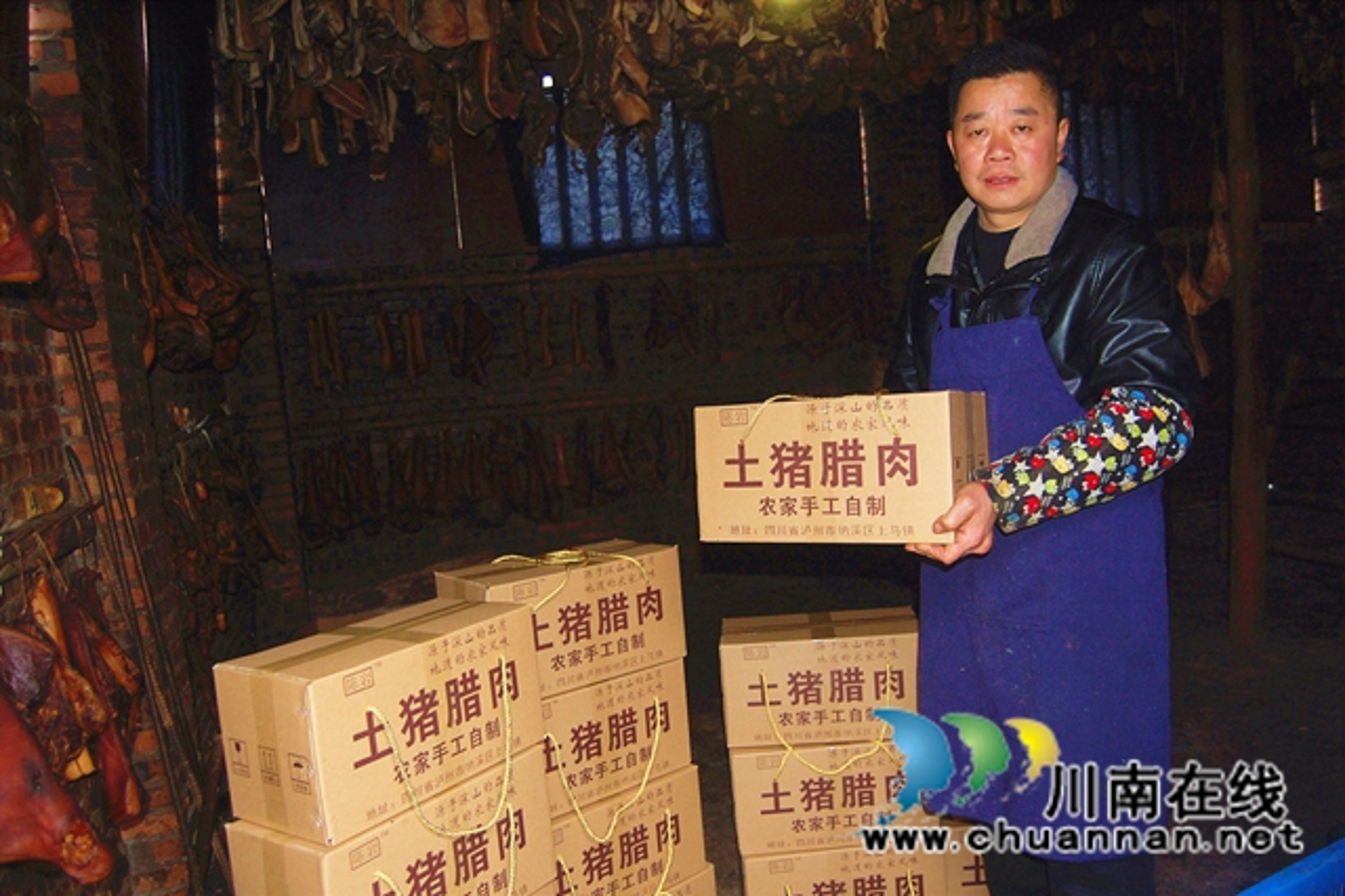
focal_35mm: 27
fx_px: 1008
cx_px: 672
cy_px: 448
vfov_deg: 47.9
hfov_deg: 67.4
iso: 400
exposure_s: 1/60
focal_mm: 18
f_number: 3.5
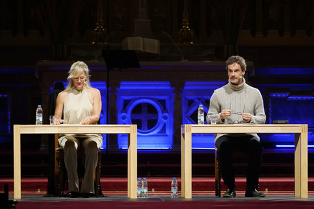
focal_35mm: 280
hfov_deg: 7.4
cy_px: 104
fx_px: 2440
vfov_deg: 4.9
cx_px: 157
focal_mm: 280
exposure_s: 1/200
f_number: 5.6
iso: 6400
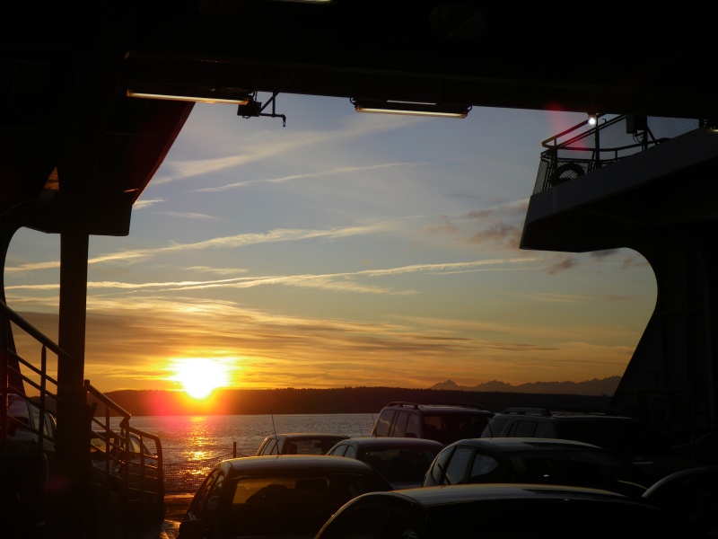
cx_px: 359
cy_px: 270
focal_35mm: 62
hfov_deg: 31.2
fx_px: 1286
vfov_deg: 23.7
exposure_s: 1/320
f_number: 4.6
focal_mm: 11.1
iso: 50
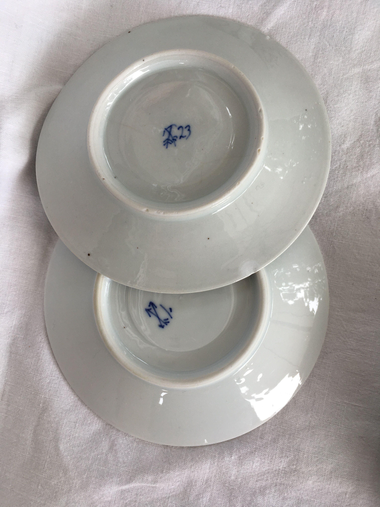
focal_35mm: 29
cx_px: 190
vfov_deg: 61.7
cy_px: 254
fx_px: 424
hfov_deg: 48.2
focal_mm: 4.15
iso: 25
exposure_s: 1/273
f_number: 2.2
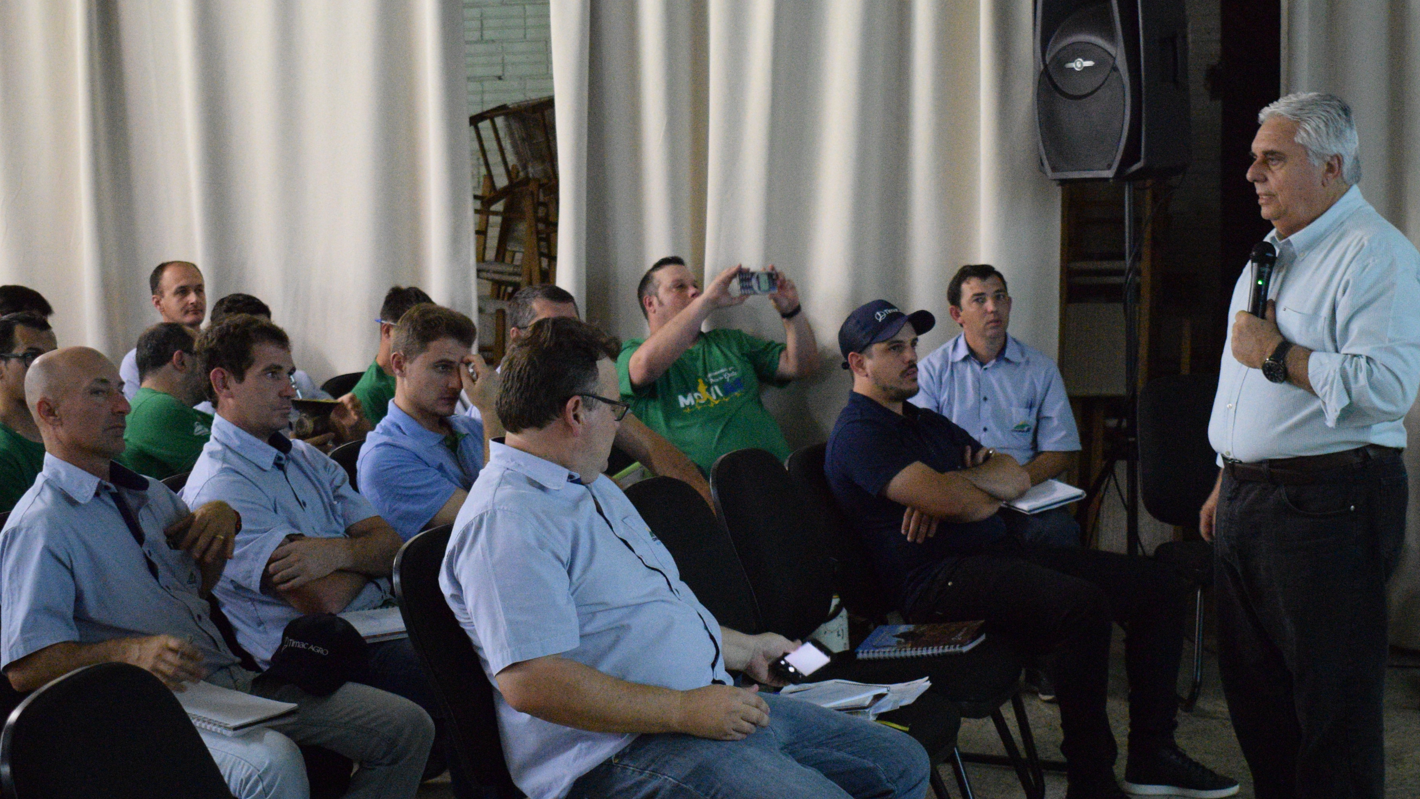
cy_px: 458
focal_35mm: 63
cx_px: 760
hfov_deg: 33.3
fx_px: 2372
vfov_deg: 19.1
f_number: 4.5
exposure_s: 1/40
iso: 6400
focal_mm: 32
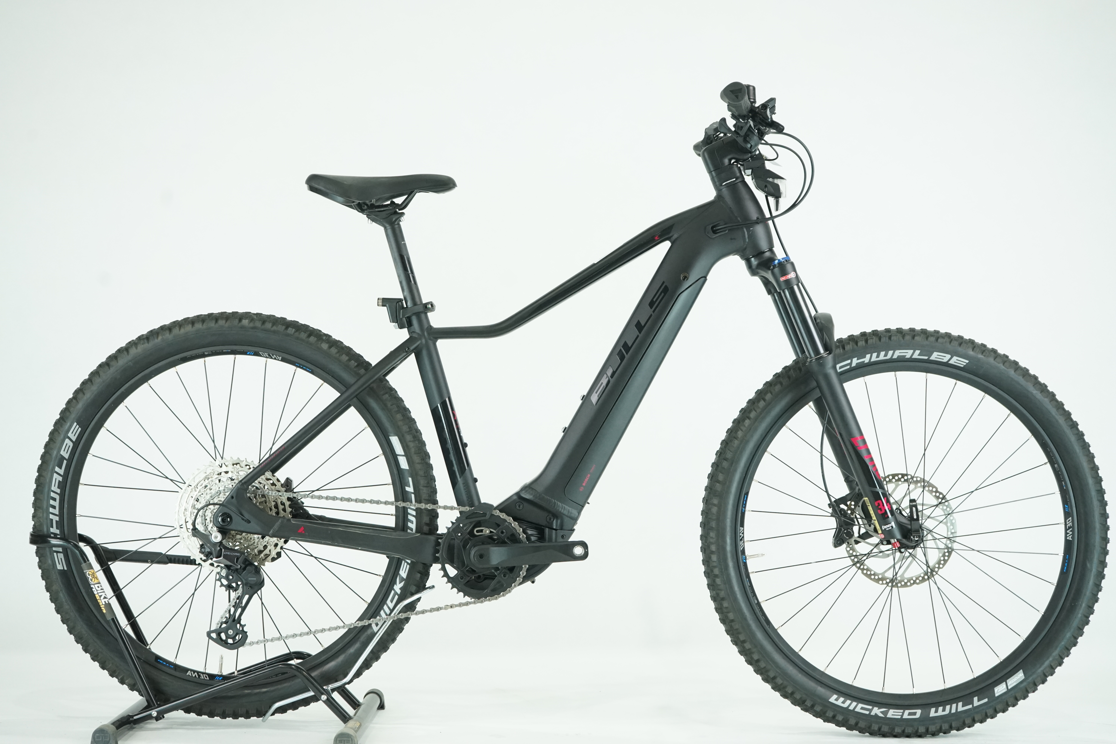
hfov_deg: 35.6
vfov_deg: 24.2
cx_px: 558
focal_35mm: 56
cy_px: 372
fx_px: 1736
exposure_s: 1/200
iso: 2500
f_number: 6.3
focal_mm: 56
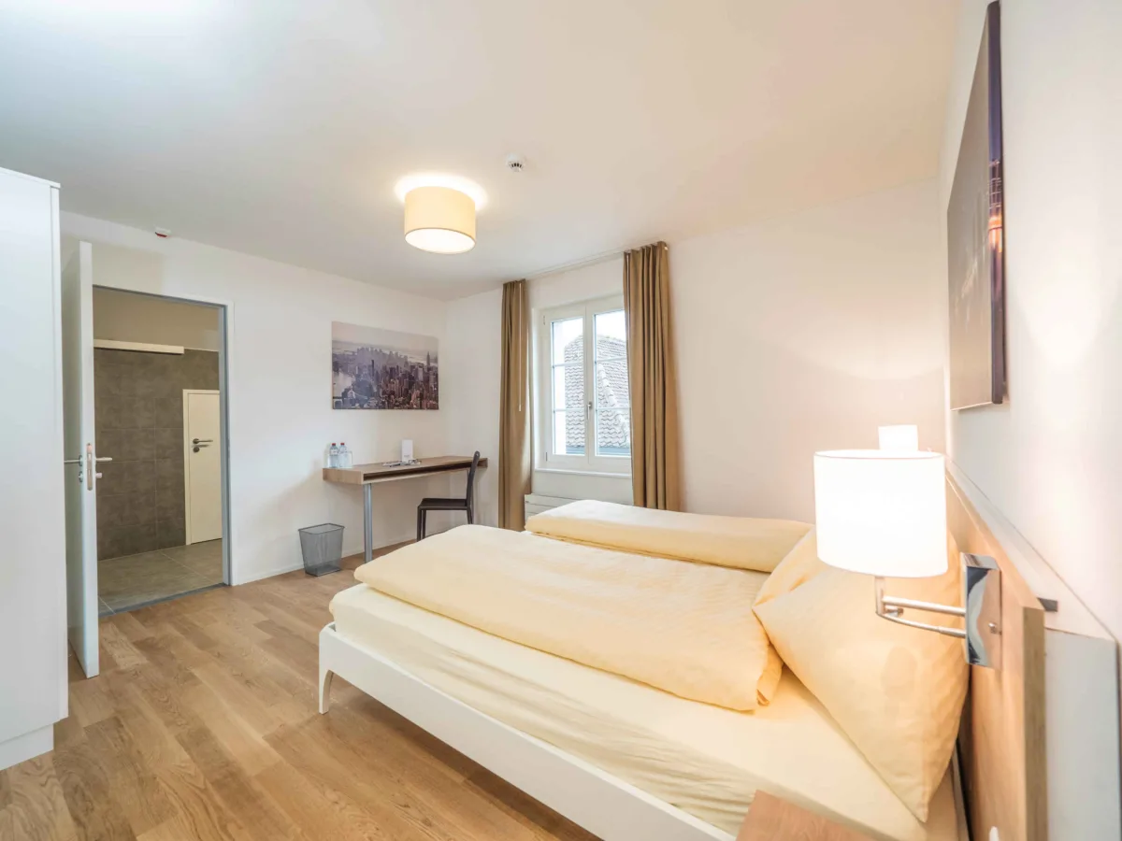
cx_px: 561
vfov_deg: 85.7
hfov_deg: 102.1
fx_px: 454
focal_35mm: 14
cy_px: 420
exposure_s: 1/30
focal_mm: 7
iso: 320
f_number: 4
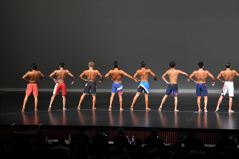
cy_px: 80
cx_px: 120
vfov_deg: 11.7
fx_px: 776
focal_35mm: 117
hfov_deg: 17.5
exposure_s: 1/400
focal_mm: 78
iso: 4000
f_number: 5.6
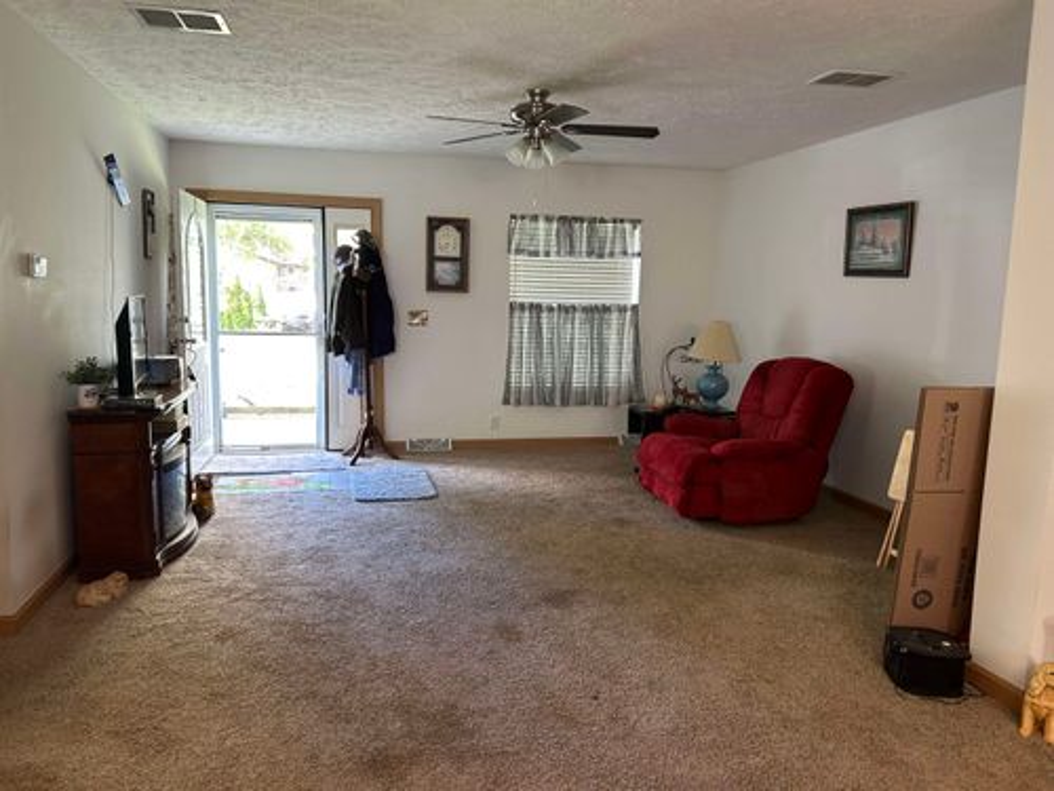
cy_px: 396
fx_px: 792
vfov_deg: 53.1
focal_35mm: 26
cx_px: 527
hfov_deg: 67.3
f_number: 1.5
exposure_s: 1/60
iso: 125
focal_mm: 5.7
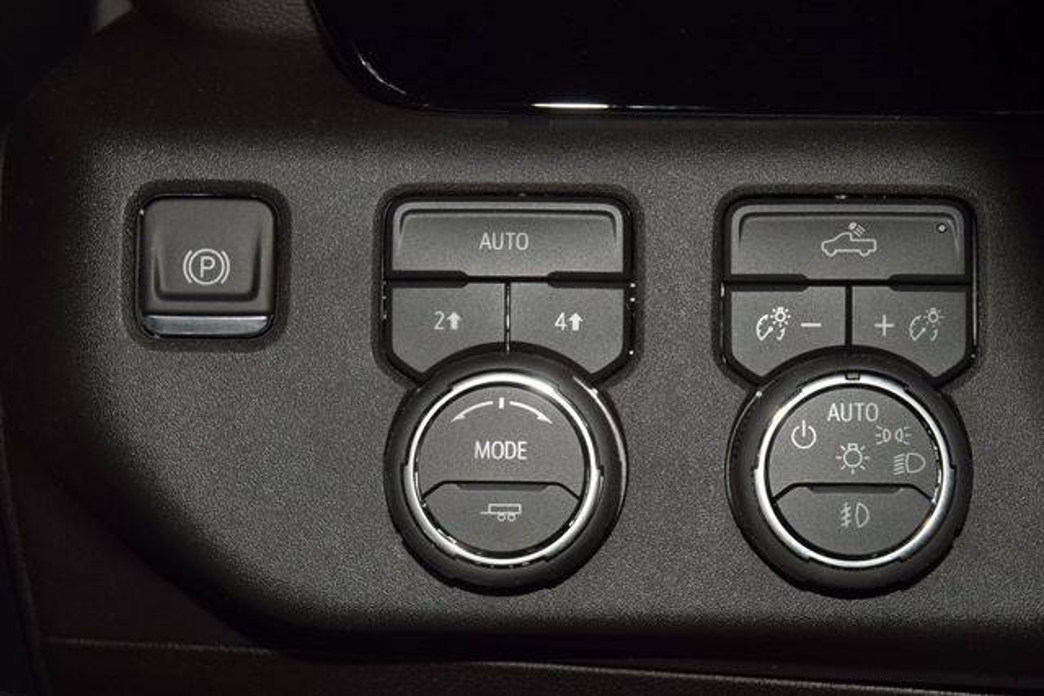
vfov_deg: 13.0
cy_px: 348
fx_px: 3045
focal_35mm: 105
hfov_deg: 19.5
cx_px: 522
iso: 100
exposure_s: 1/125
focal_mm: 70
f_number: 8
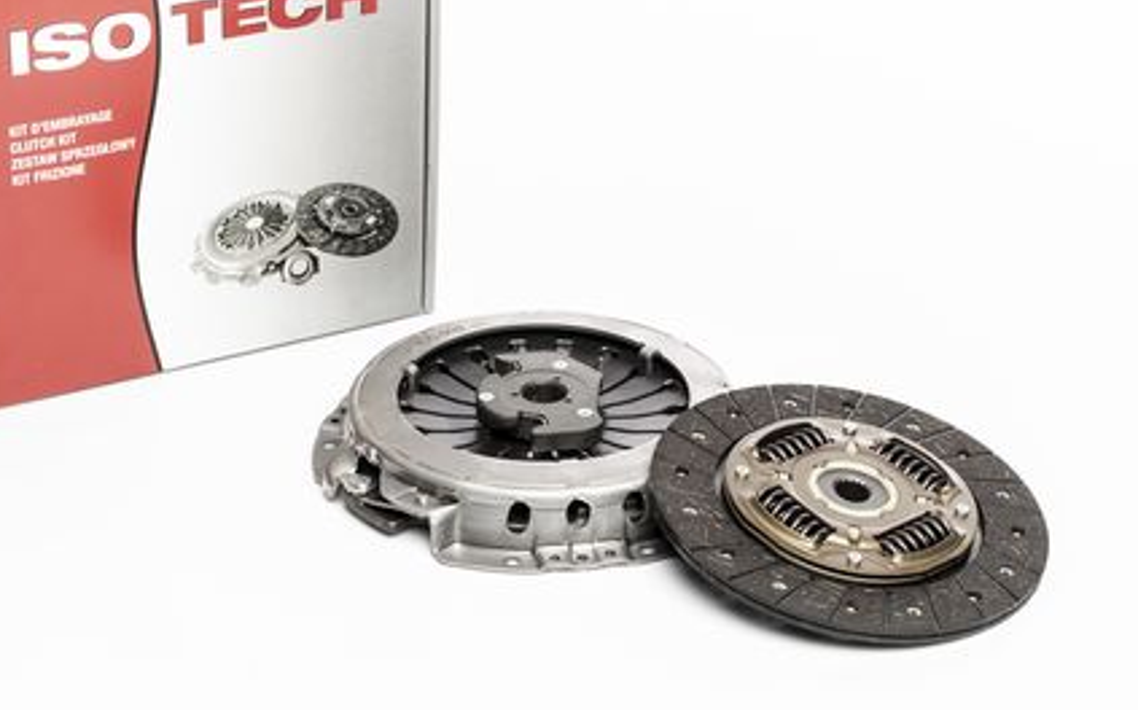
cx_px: 484
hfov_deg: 22.1
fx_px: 2914
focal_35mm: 94
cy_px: 250
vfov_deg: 13.9
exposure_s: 1/125
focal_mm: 65
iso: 100
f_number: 16
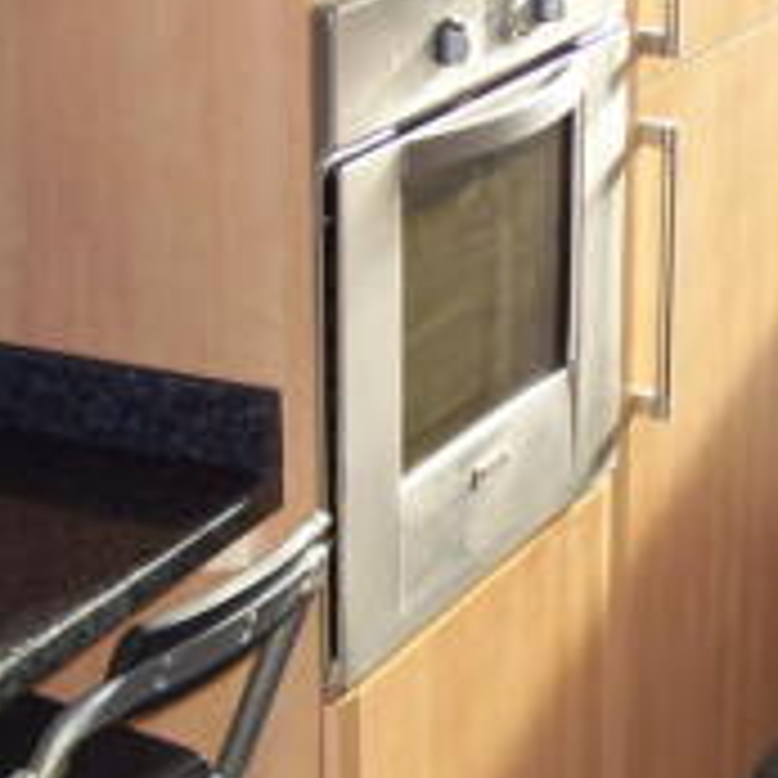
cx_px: 648
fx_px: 2721
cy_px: 299
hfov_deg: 16.1
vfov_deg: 16.3
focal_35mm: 107
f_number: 2.7
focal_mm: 6
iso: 80
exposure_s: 1/60
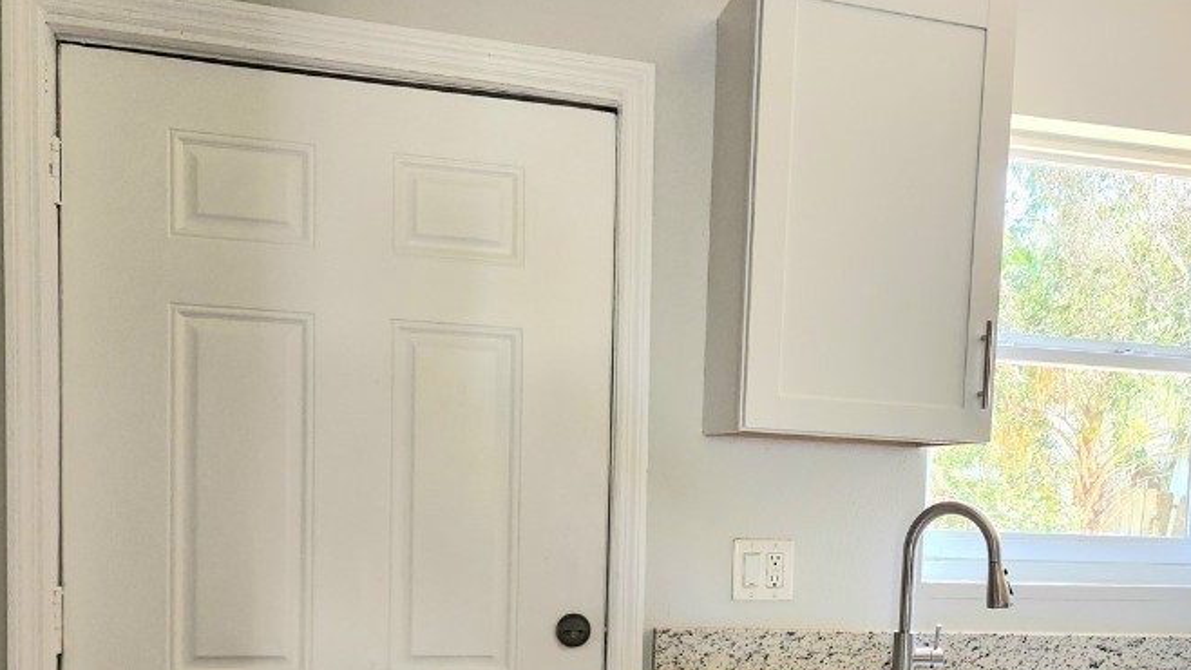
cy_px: 574
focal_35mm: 39
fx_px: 1232
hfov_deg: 50.6
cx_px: 802
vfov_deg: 29.4
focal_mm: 5.4
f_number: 1.8
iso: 200
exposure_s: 1/120
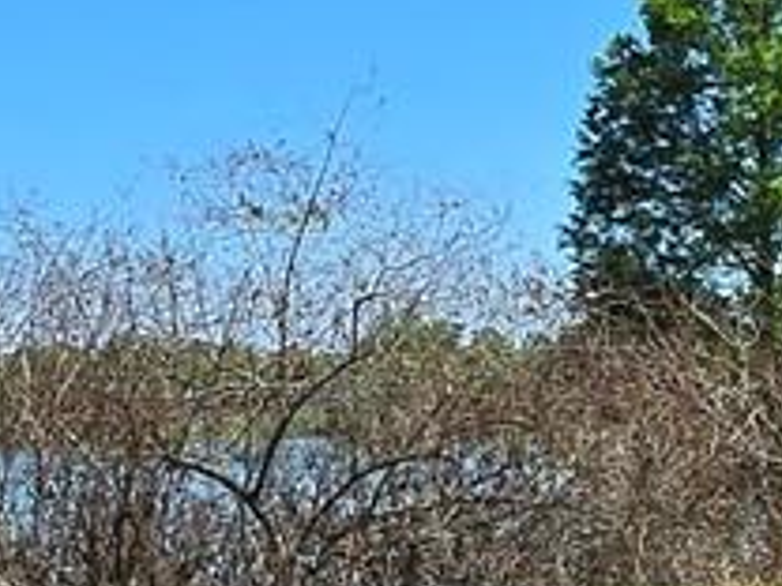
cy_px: 470
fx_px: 2259
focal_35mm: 100
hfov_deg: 17.5
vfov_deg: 14.7
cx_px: 1192
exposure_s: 1/2122
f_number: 2.2
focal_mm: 2.2
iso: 50
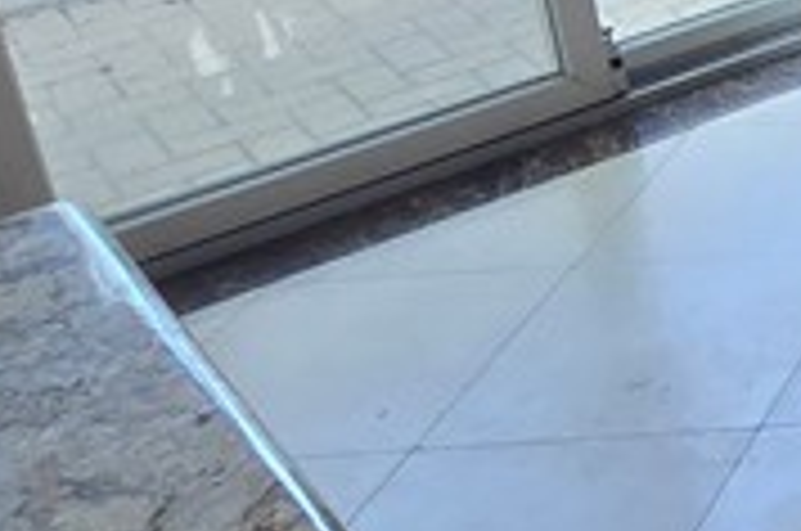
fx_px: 1732
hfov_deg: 16.9
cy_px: -234
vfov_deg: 16.1
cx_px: 1714
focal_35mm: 78
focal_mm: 2.2
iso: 100
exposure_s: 1/60
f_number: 2.2
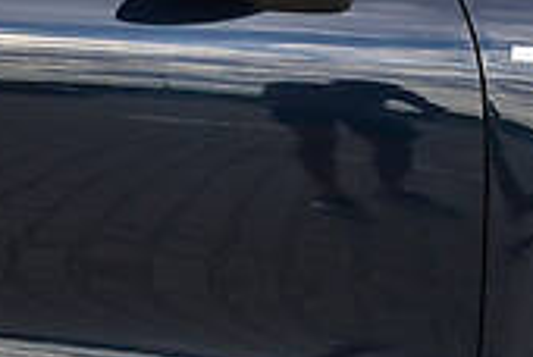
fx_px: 2506
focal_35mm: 169
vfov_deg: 8.2
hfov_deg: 12.1
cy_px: 127
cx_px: 430
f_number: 4
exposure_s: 1/1600
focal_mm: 24
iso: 400
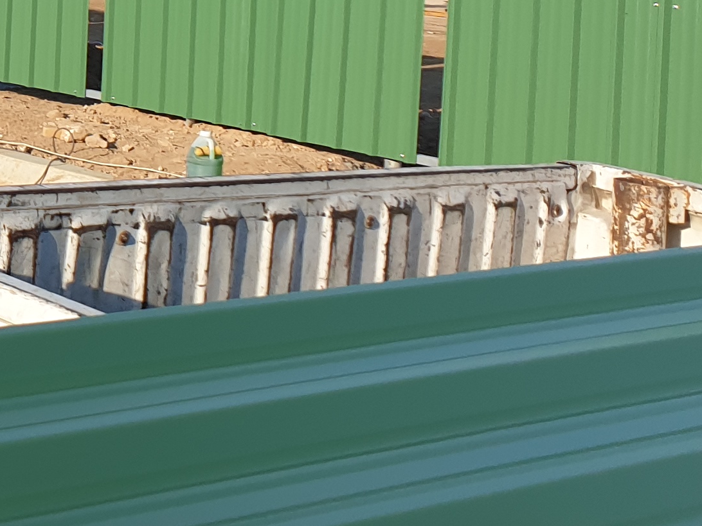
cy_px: -173
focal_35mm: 96
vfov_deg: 14.7
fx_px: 1947
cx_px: -429
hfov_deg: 17.7
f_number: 2.4
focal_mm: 4.3
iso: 50
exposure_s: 1/1252
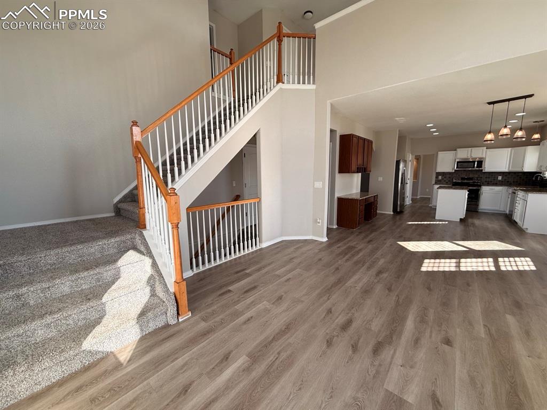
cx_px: 274
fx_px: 221
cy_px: 205
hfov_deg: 102.1
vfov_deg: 85.7
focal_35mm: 14
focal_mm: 2.22
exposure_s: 1/123
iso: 50
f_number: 2.2
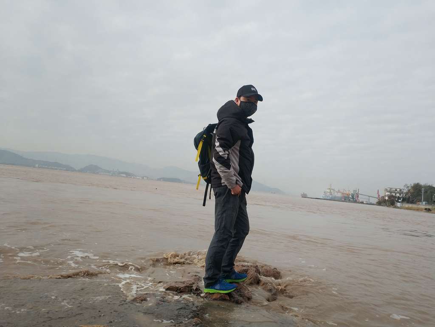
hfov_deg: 56.8
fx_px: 402
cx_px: 218
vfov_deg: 44.2
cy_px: 164
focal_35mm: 32
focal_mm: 4.5
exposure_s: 1/1317
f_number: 2
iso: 100
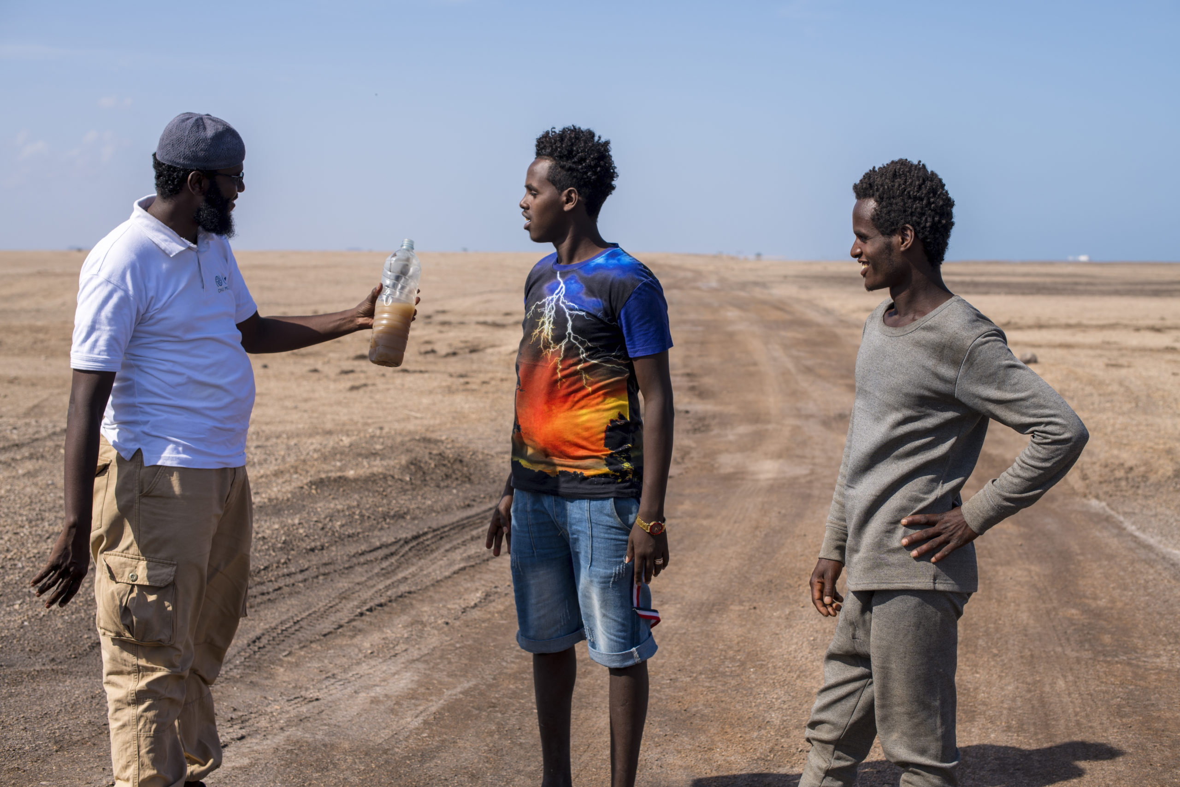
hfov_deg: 39.6
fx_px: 1639
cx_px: 590
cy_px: 394
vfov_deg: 27.0
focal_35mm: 50
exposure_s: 1/640
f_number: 5.6
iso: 64
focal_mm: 50
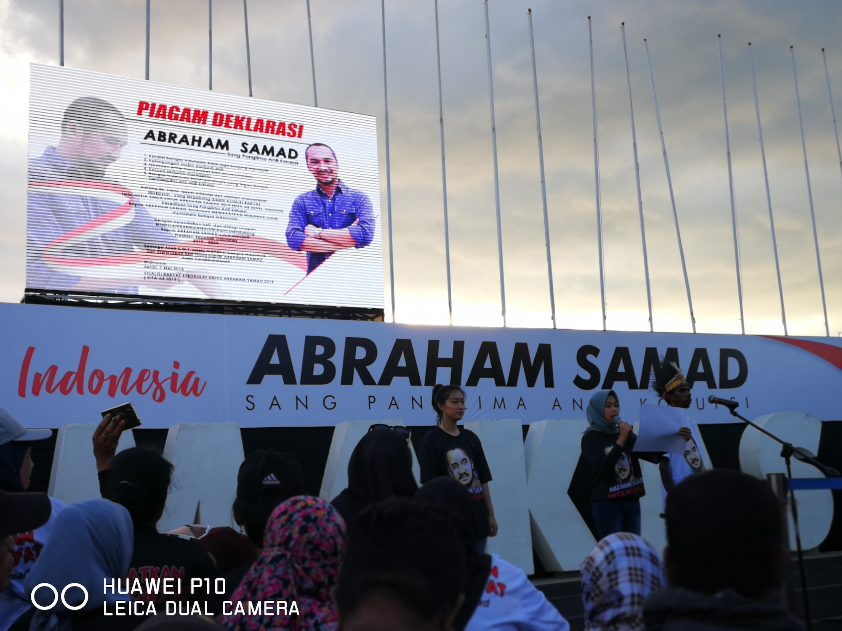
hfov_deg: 47.9
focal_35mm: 39
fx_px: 949
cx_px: 421
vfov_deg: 36.8
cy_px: 316
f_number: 4
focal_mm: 3.95
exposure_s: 1/377
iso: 50
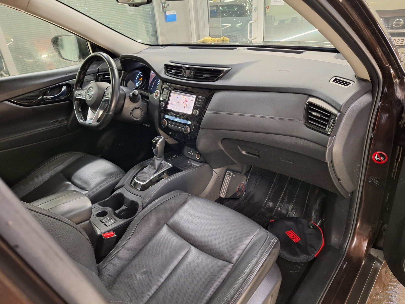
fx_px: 269
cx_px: 202
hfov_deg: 73.9
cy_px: 152
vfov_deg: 58.9
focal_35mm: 23
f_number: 1.8
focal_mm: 5.54
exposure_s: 1/25
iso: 400
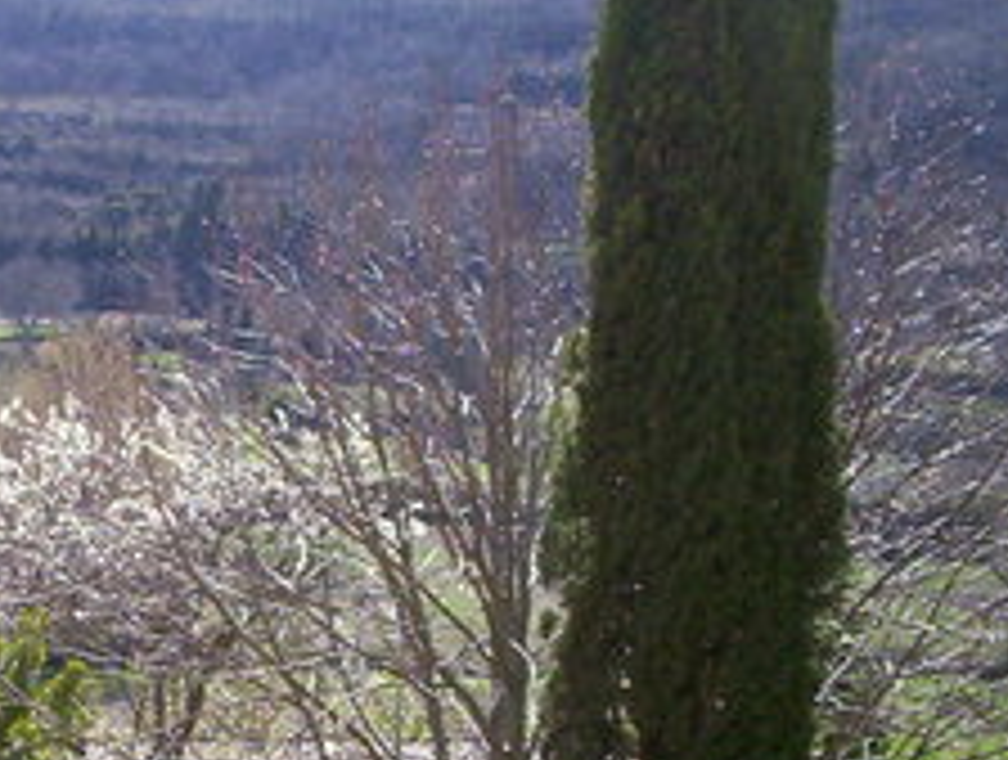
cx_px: 32
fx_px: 2480
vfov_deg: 17.4
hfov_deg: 22.2
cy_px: 519
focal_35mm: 85
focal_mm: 4.99
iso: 100
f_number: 4.5
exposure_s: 1/326
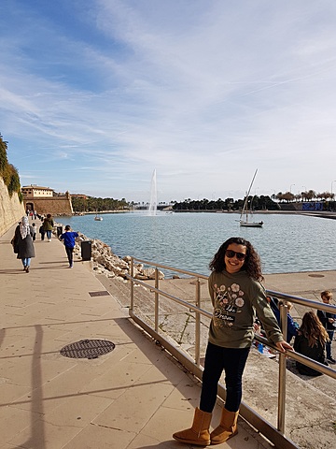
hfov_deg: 53.1
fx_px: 336
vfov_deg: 67.3
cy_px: 224
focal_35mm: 26
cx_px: 168
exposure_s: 1/2088
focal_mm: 4.2
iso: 40
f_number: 1.7
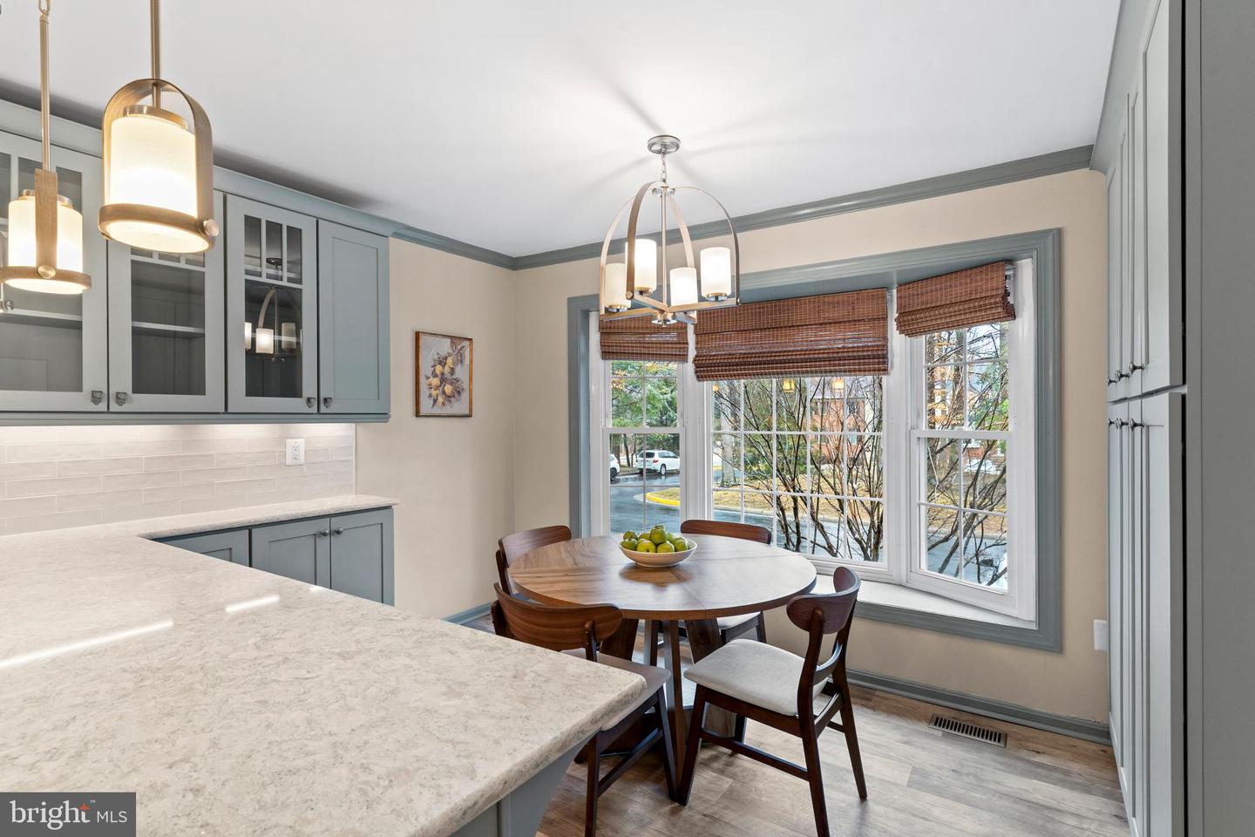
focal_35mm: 17
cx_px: 628
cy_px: 418
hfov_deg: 93.3
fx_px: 593
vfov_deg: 70.4
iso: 800
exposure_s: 1/4
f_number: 9
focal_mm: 17
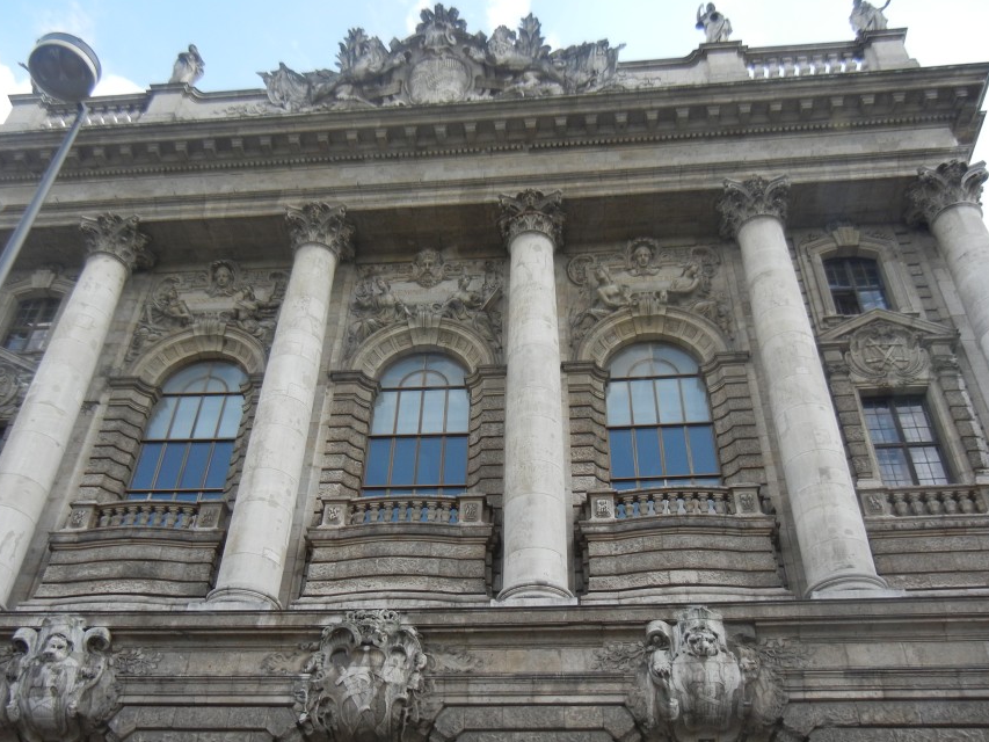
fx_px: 1029
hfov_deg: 51.3
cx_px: 467
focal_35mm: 36
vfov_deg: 39.6
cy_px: 429
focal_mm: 5.4
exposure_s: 1/322
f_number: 3.5
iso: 160
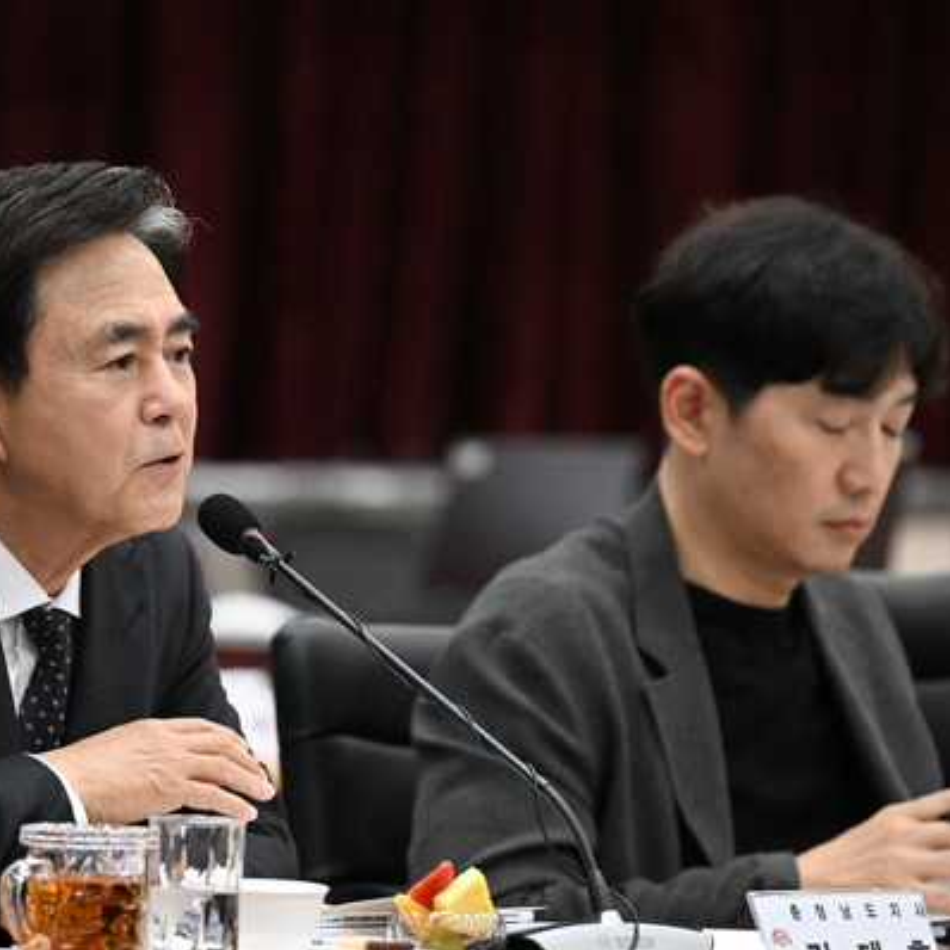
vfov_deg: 3.4
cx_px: 344
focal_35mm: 513
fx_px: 15928
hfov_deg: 3.4
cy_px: 475
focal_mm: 400
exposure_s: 1/250
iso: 10000
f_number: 6.3
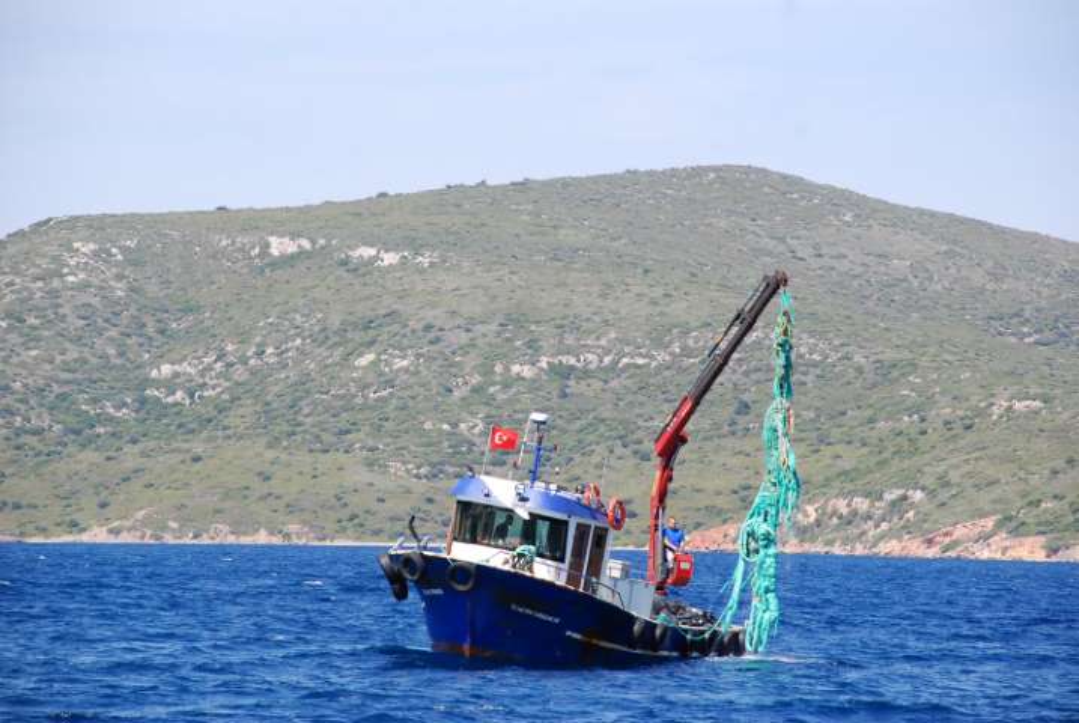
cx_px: 540
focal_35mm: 202
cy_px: 362
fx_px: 6077
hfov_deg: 10.1
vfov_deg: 6.8
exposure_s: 1/1000
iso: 800
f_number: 8
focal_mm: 135
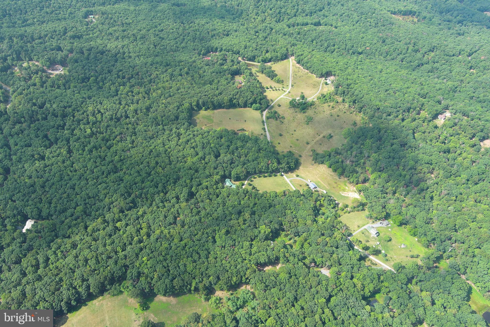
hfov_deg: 63.7
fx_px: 395
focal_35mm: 29
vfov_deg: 45.0
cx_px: 245
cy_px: 164
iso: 100
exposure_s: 1/393
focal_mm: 10.57
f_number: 2.8
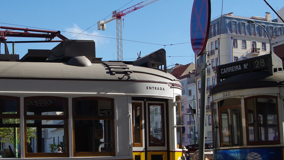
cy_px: 88
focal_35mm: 74
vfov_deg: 16.3
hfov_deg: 28.4
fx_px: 557
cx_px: 98
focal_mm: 28
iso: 400
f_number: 8
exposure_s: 1/500
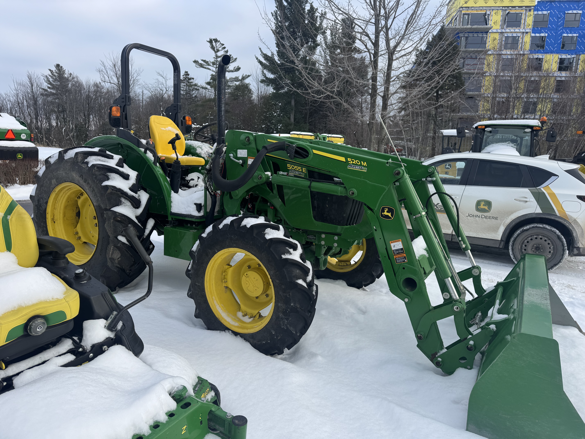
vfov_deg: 56.8
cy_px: 220
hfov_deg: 71.6
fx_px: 406
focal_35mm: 24
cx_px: 292
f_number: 1.78
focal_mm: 6.76
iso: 80
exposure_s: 1/900
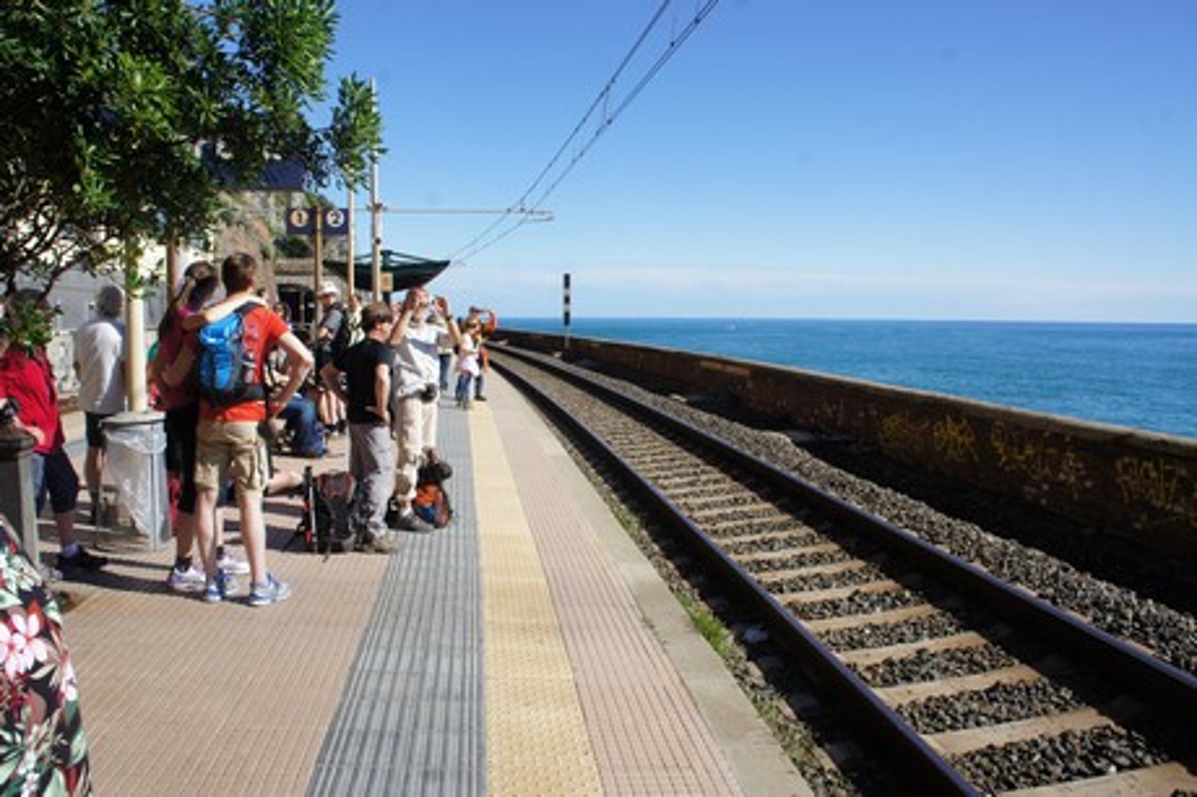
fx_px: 897
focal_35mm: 27
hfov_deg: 67.4
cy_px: 398
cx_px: 598
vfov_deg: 47.9
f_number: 11
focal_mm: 18
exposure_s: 1/250
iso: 250
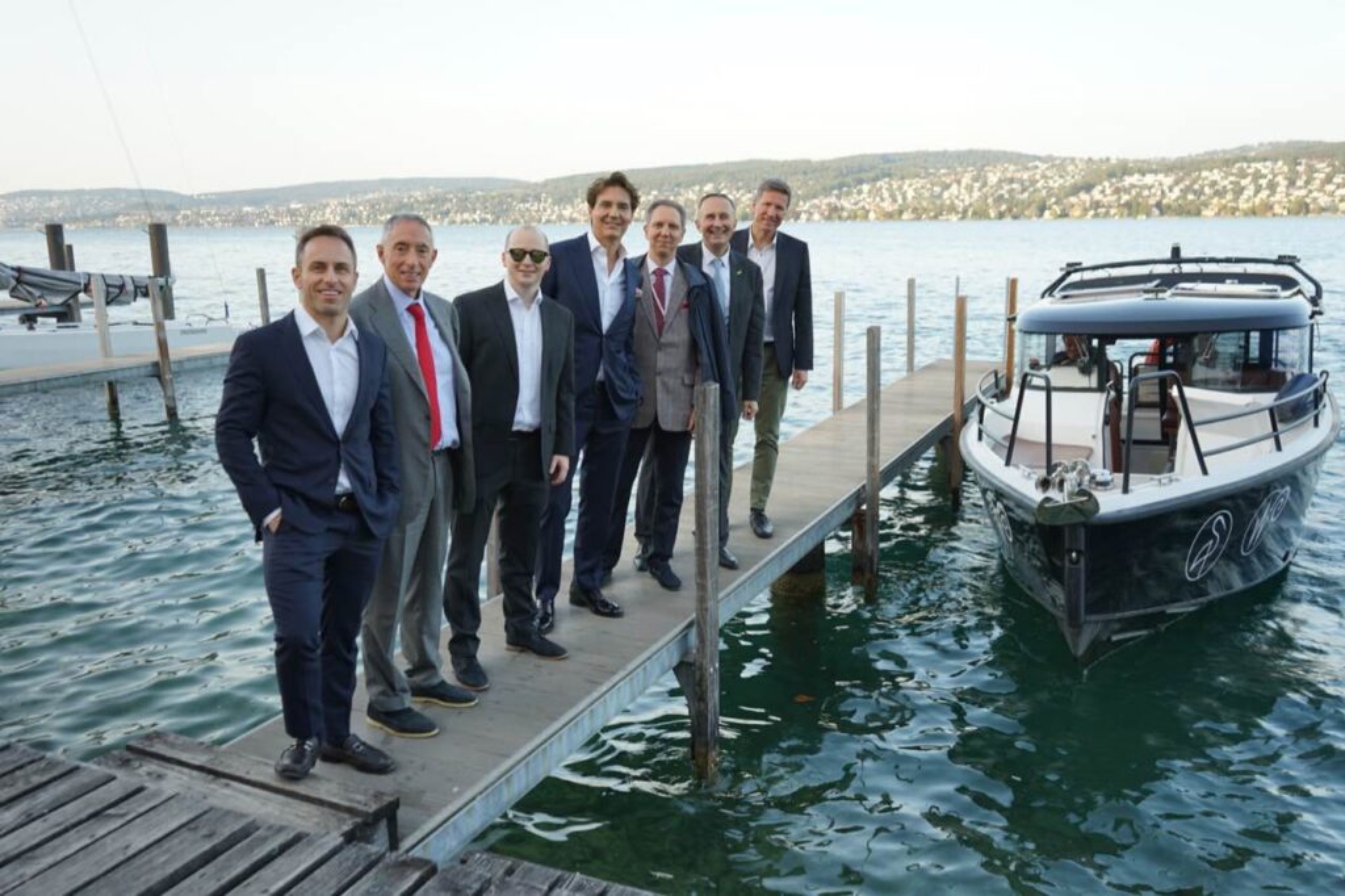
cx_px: 672
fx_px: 1083
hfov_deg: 63.7
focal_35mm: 29
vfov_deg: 44.9
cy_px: 448
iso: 100
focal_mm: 29
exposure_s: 1/60
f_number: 4.5
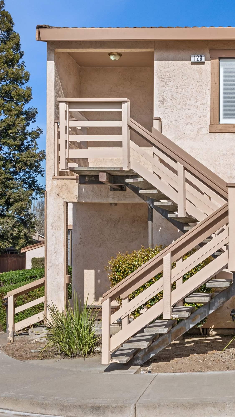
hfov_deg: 23.8
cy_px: 211
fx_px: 532
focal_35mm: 48
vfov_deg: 42.9
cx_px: 237
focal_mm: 20
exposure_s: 1/250
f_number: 8
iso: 50
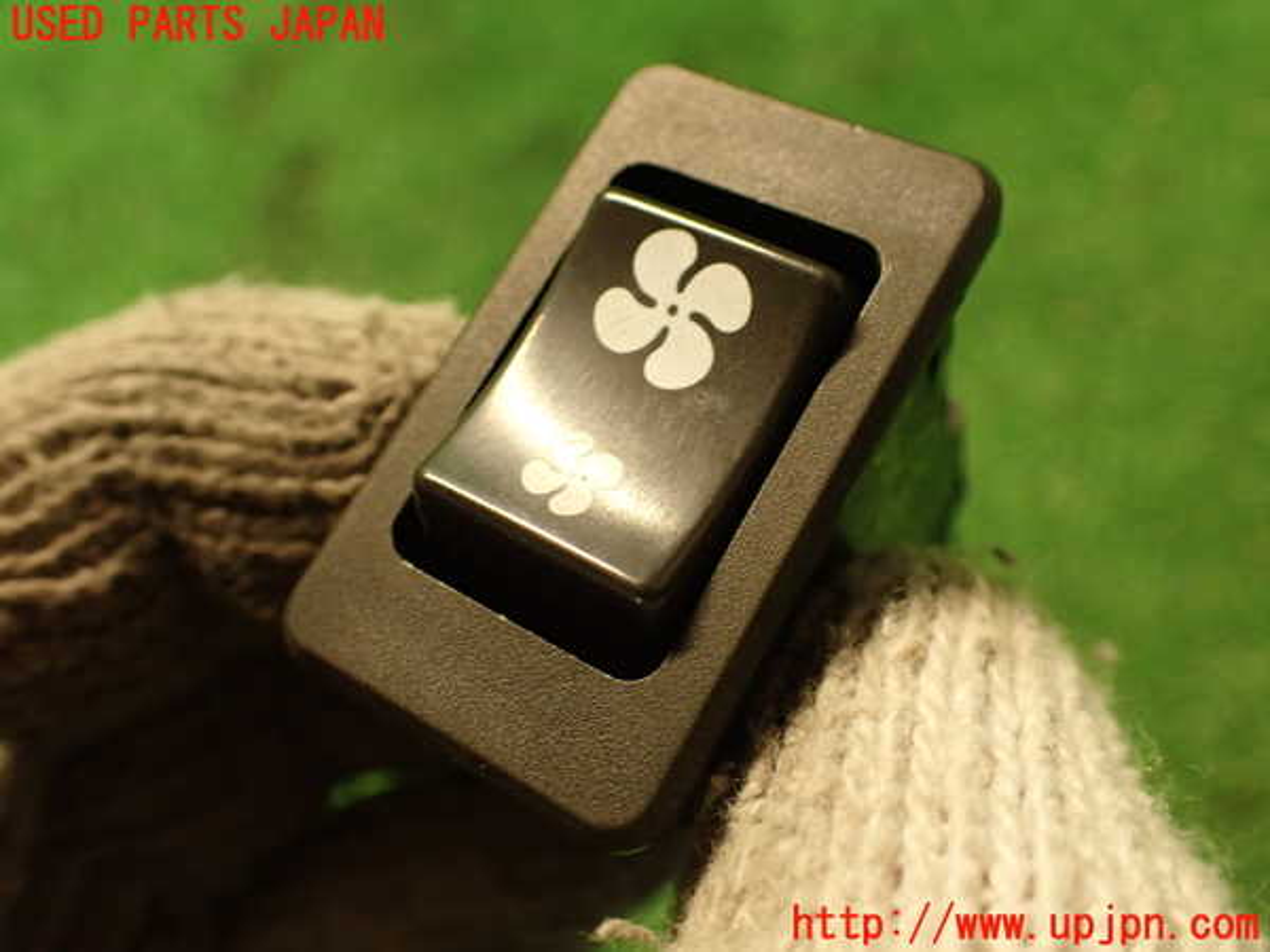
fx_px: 1174
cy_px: 476
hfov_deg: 56.8
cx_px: 635
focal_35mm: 32
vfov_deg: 44.2
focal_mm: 5.79
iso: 320
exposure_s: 1/30
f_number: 2.4
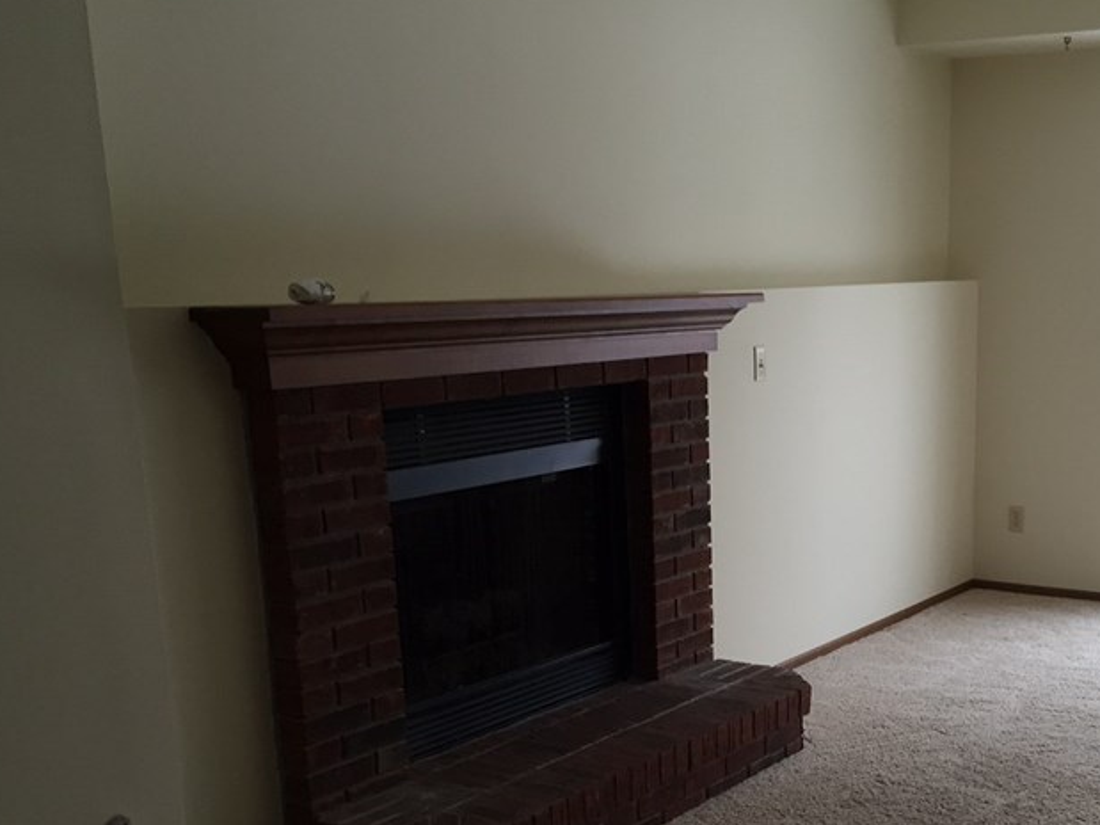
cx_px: 784
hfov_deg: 38.9
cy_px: 670
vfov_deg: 29.5
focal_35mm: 48
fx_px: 1525
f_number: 2.2
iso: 64
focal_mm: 4.15
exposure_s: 1/30
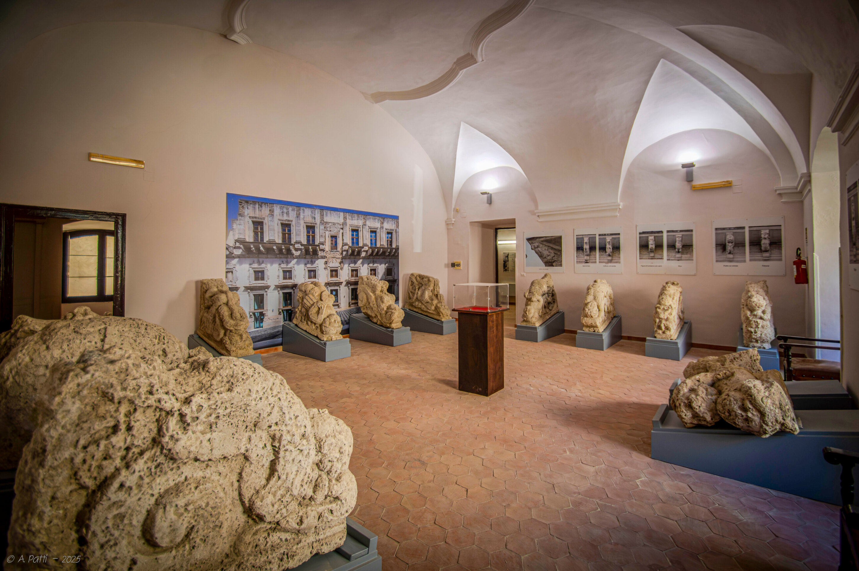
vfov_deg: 77.2
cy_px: 286
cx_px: 430
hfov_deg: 100.4
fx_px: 358
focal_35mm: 15
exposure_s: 1/100
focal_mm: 10
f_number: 4
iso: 400
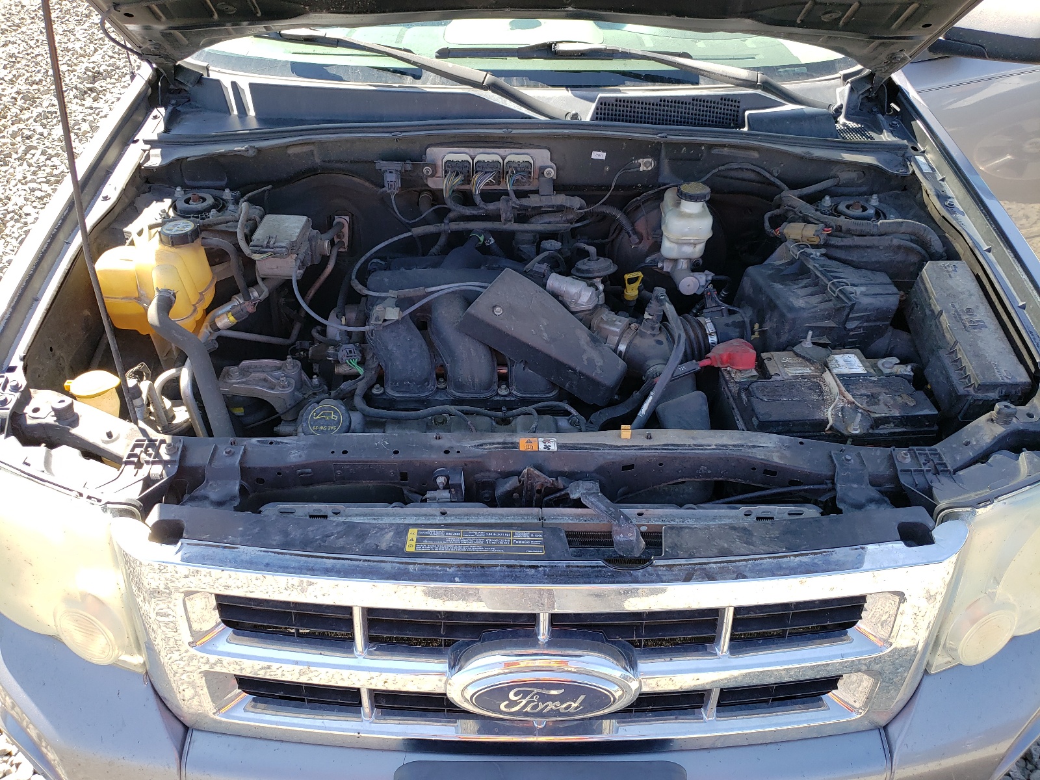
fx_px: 781
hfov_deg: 67.3
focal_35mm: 26
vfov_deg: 53.1
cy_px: 390
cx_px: 520
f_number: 1.5
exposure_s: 1/417
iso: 50
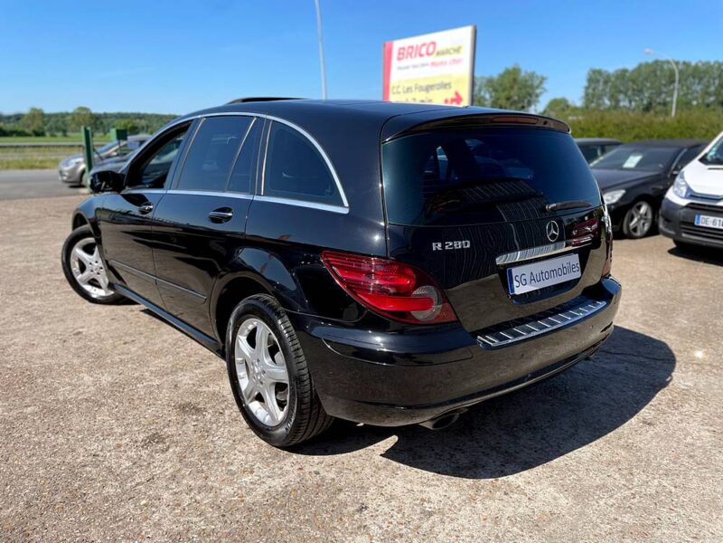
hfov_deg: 67.3
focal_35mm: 26
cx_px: 362
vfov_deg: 53.1
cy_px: 272
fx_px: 543
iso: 50
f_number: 1.6
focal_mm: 4.2
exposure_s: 1/3040
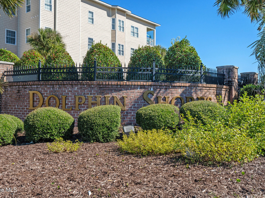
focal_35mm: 35
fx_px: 268
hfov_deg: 52.6
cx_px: 125
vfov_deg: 40.7
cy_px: 99
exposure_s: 1/320
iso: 320
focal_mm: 32
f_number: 8
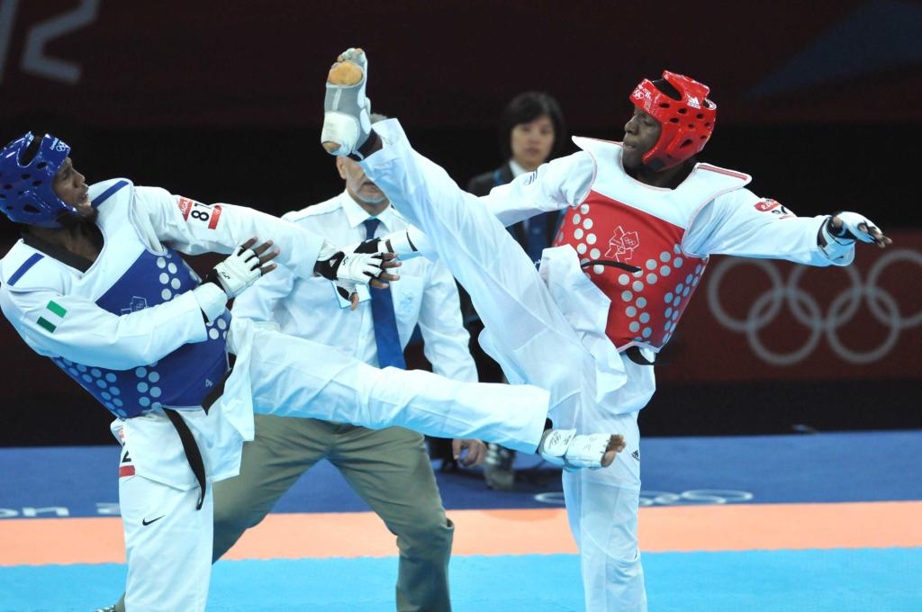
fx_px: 11510
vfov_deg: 3.0
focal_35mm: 450
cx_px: 461
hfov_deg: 4.6
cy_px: 306
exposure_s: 1/2000
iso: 2000
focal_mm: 300
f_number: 2.8
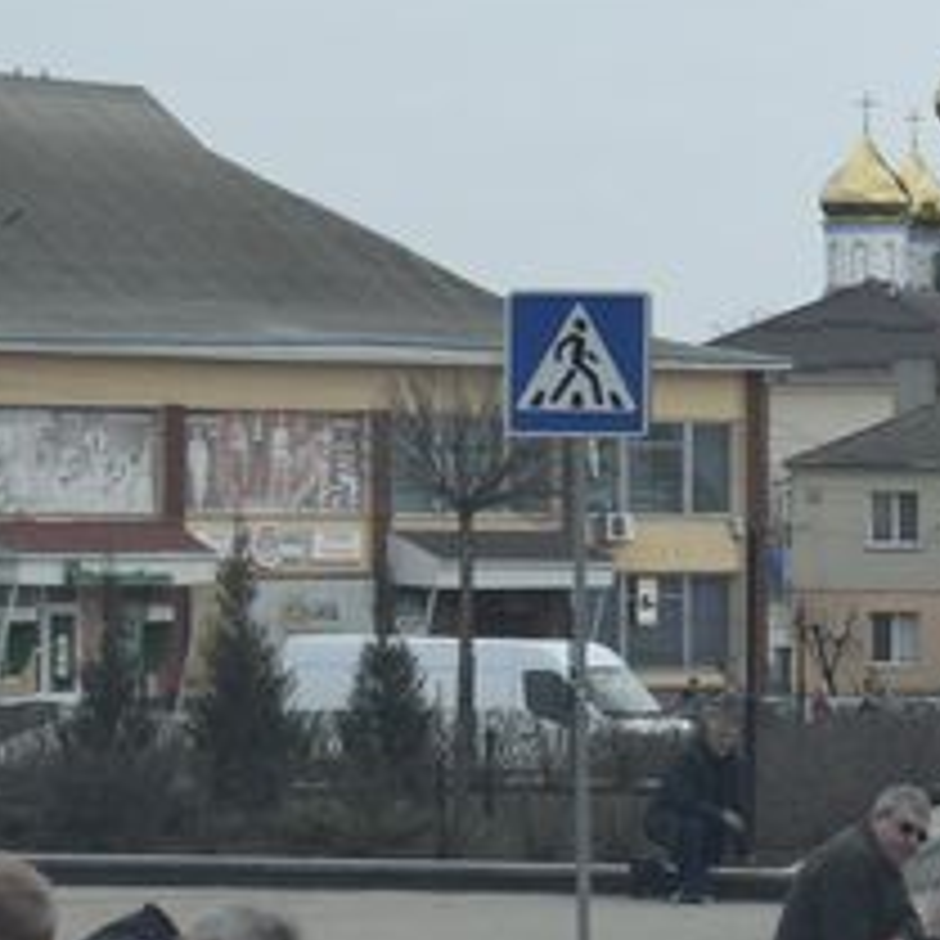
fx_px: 7727
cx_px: 1651
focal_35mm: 252
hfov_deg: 6.8
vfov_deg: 7.0
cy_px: 740
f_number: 8
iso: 200
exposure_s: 1/250
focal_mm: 55
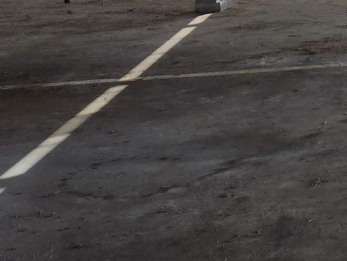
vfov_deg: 13.1
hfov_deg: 14.5
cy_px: -110
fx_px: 1083
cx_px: 730
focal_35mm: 108
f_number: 1.8
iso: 25
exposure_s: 1/857
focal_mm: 5.4
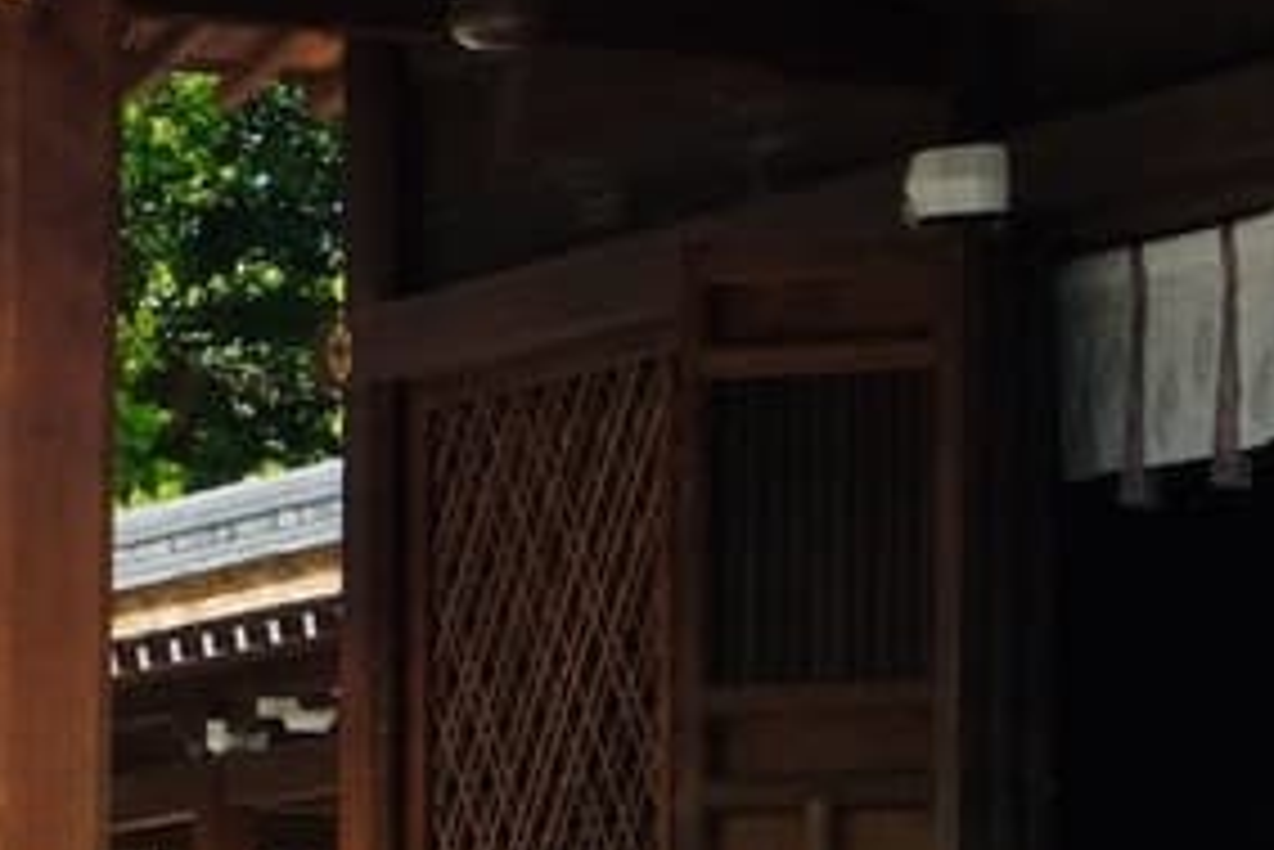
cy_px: 625
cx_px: 3160
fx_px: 8285
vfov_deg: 5.9
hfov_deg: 8.1
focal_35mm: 234
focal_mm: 30.8
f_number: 14
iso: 800
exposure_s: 1/250
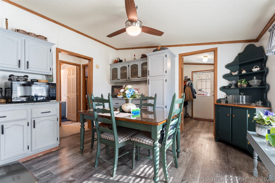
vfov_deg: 73.7
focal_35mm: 16
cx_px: 138
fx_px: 122
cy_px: 92
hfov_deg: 96.7
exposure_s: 1/2
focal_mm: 16
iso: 160
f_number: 8
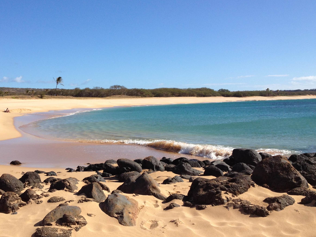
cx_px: 113
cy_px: 124
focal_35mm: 46
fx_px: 420
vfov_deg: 31.5
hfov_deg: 40.9
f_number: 2.4
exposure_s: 1/2123
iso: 64
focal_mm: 4.28
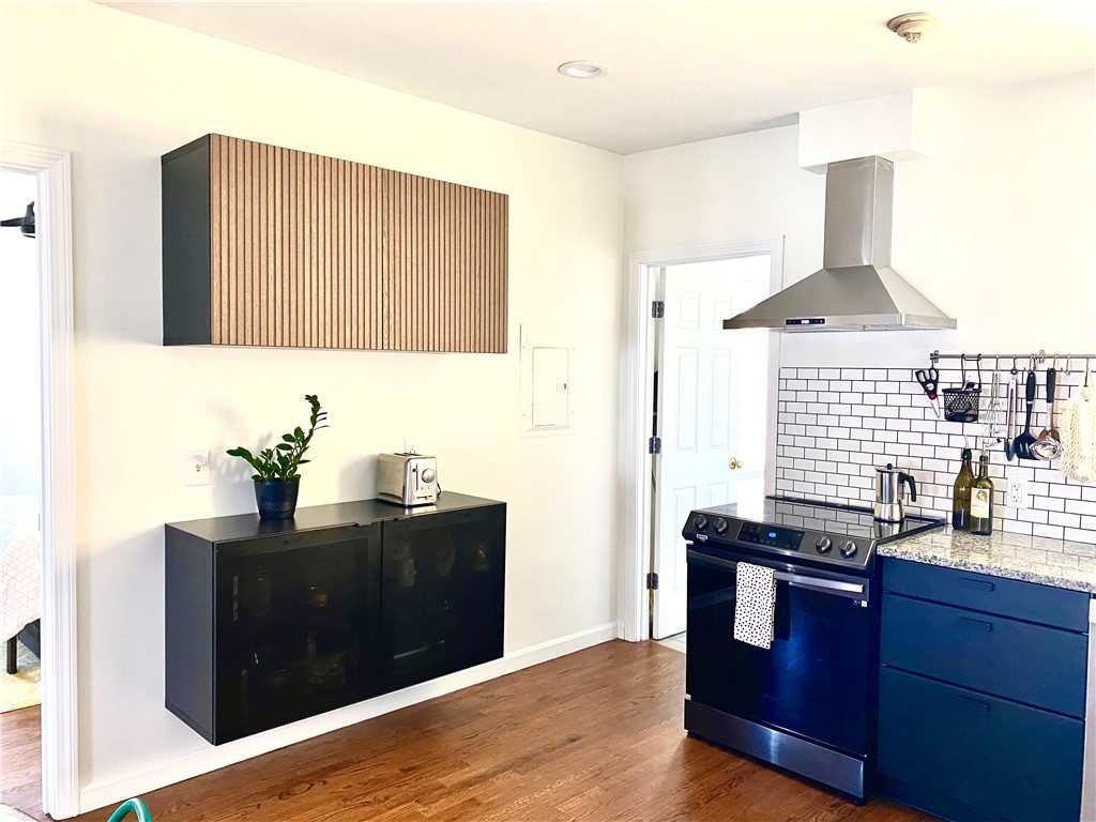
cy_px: 411
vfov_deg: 53.1
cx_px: 548
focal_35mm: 26
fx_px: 823
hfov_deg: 67.3
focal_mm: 4.25
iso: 250
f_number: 1.8
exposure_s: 1/60
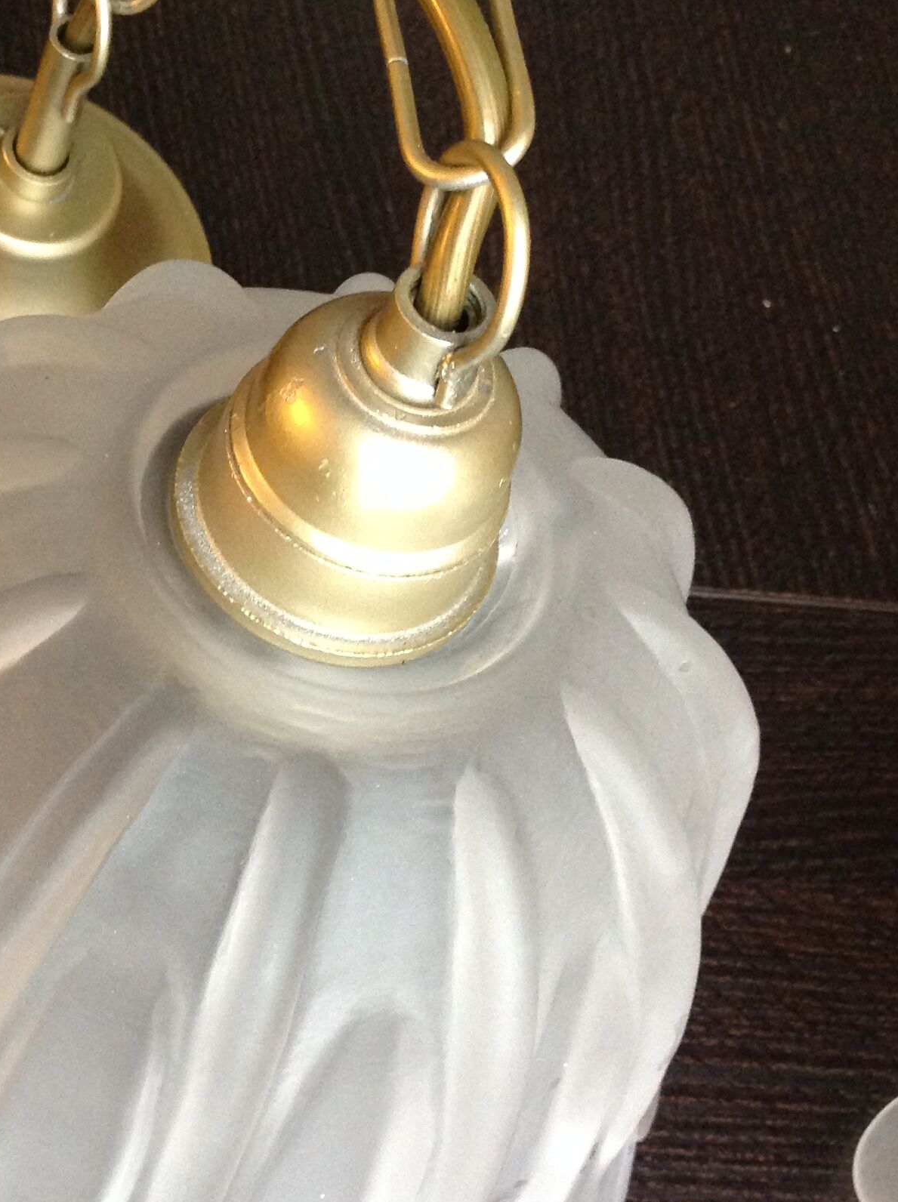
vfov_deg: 33.8
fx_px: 1977
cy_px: 651
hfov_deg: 25.2
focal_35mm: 57
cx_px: 204
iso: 320
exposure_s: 1/15
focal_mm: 4.28
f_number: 2.4
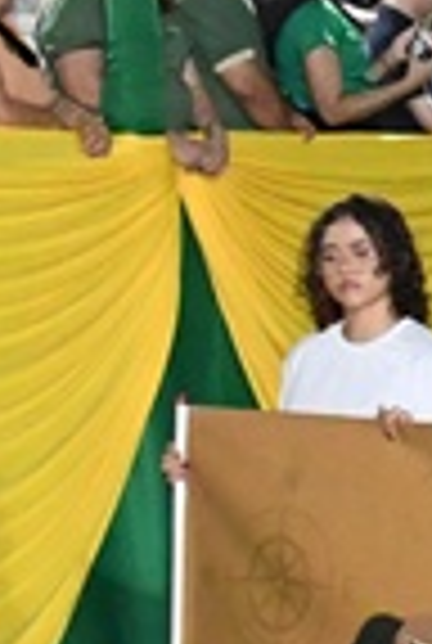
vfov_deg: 10.6
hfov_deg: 6.7
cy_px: 245
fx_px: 3457
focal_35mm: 193
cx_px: 1071
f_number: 5
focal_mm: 18
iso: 8000
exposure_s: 1/80
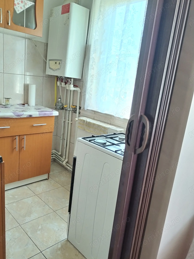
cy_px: 133
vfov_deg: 61.7
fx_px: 217
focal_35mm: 29
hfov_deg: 48.1
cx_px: 86
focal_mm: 4.75
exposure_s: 1/33.3
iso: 199
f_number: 1.8
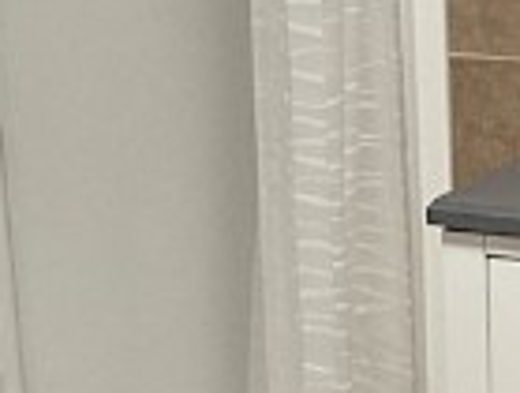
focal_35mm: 213
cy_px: 322
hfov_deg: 9.2
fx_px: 3208
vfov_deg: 7.0
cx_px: 441
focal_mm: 3
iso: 64
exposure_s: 1/60
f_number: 1.8
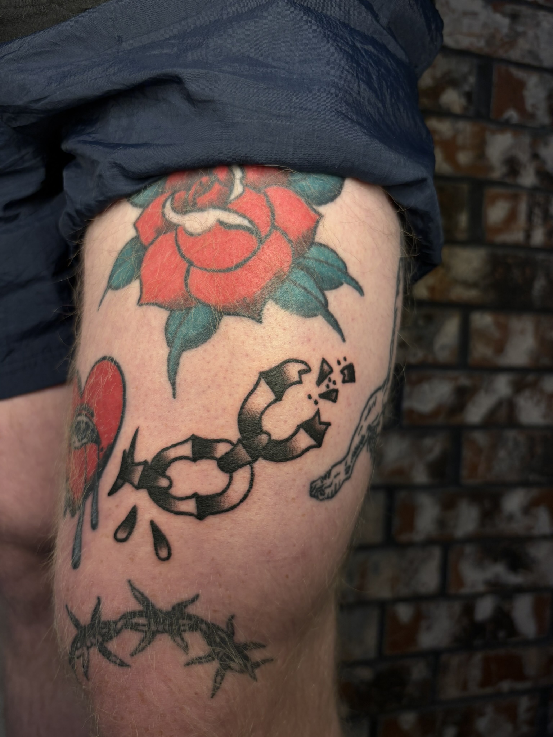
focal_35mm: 26
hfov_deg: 53.1
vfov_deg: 67.3
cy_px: 368
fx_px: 554
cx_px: 276
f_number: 1.6
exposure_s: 1/378
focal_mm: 5.96
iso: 50
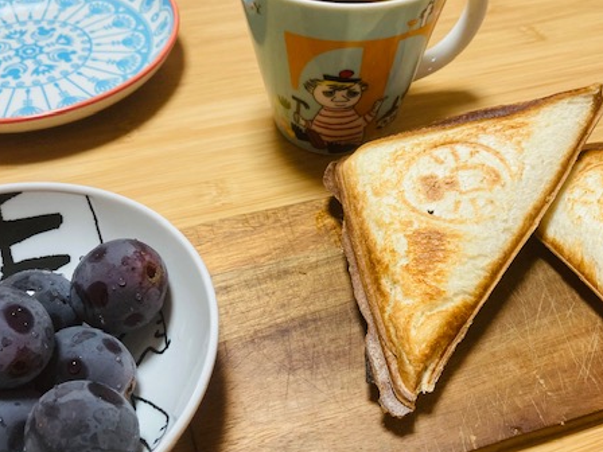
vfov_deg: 35.8
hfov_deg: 46.8
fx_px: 697
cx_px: 319
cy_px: 277
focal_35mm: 40
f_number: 1.8
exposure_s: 1/60
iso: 100
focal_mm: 3.99
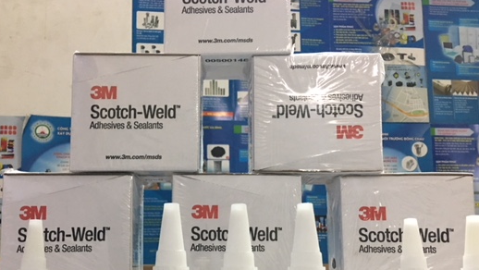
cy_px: 205
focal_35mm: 39
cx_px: 215
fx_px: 496
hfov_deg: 51.5
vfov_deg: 29.9
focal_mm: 4.15
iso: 100
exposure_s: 1/8
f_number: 2.2
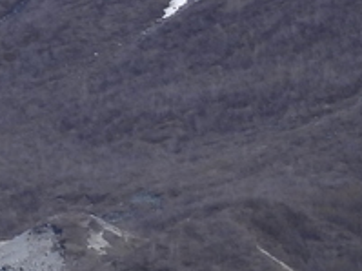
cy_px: -118
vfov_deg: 2.7
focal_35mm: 546
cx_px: -722
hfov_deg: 3.5
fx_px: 5706
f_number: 4
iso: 100
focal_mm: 15.2
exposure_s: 1/1250
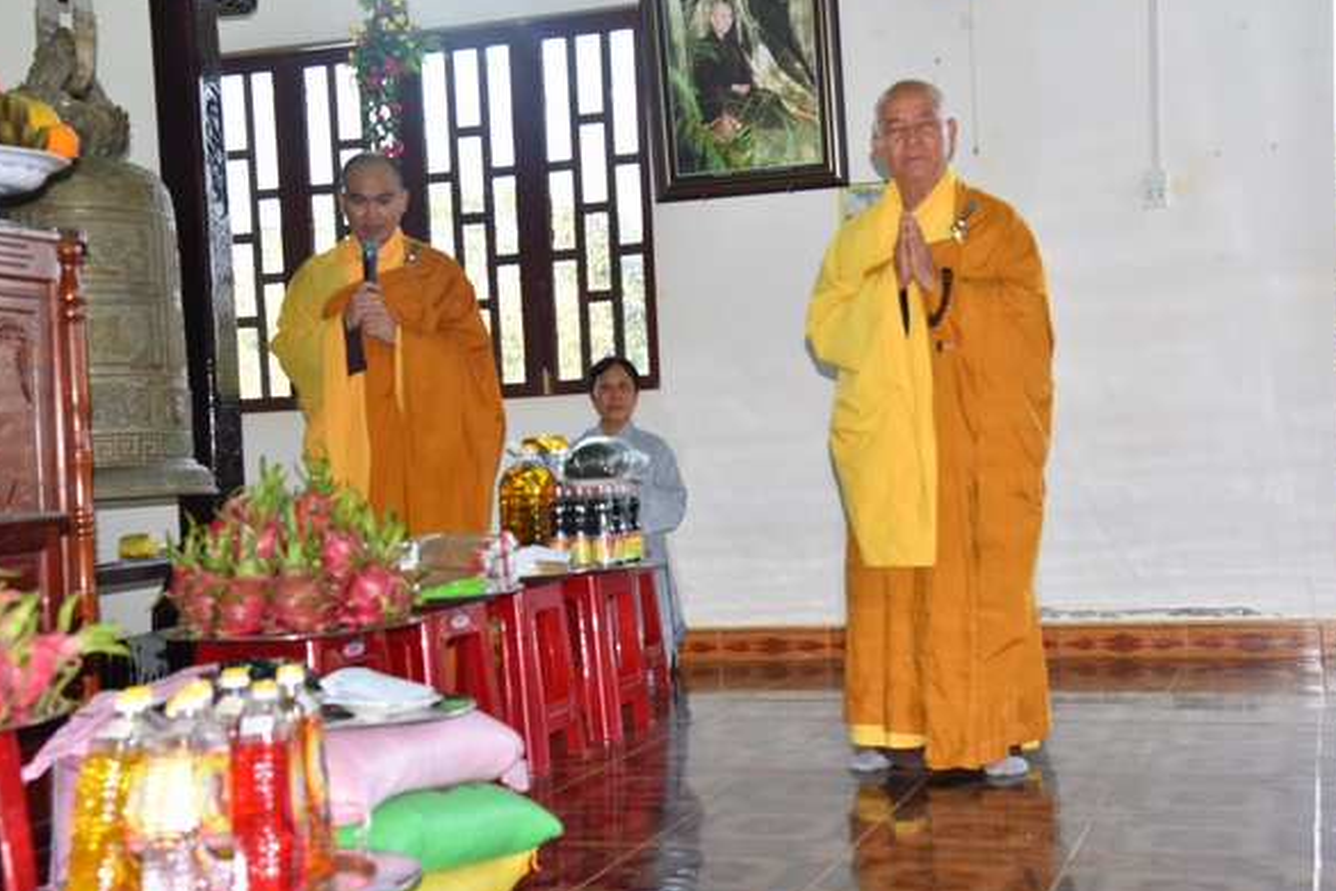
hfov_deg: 38.9
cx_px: 652
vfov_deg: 26.5
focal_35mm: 51
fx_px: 1893
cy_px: 469
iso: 800
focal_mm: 46
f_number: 5
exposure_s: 1/100
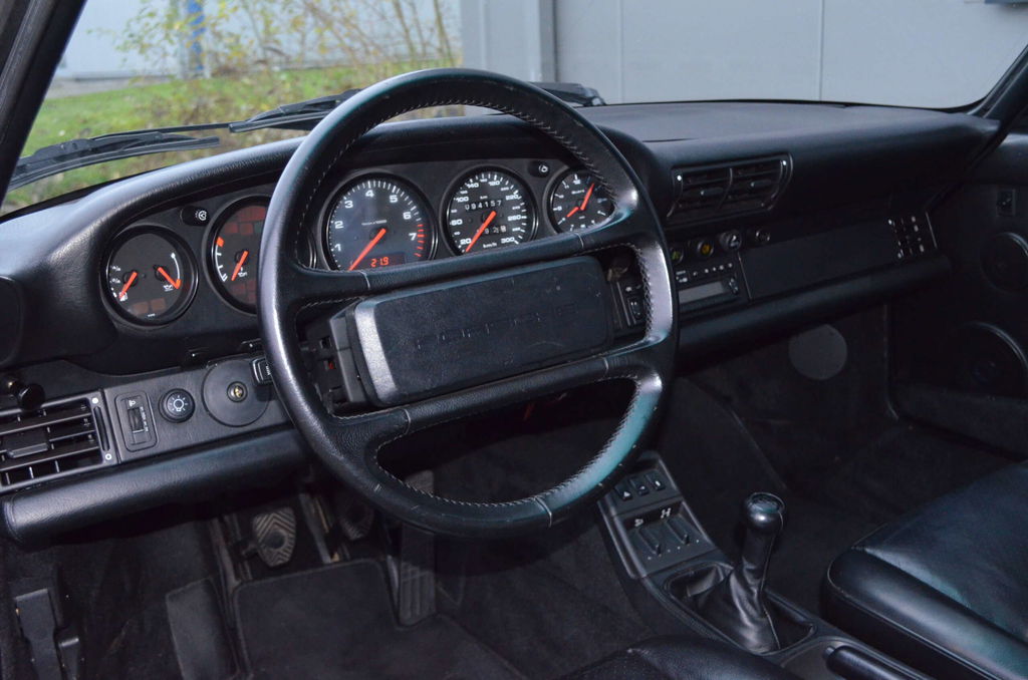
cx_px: 514
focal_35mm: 36
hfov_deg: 53.2
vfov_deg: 36.7
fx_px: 1026
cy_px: 340
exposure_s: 1/60
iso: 3200
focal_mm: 24
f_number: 4
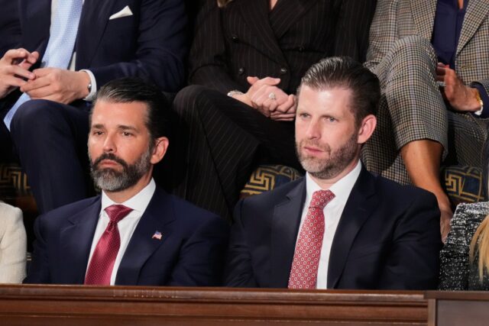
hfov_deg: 1.7
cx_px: 244
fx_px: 16303
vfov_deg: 1.1
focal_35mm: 1200
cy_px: 163
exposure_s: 1/200
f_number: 5.6
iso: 8000
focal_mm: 800
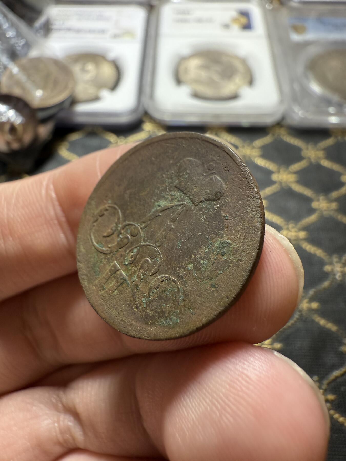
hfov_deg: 56.8
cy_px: 230
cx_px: 173
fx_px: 320
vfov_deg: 71.6
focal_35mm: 24
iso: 200
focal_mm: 2.22
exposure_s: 1/72
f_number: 2.2
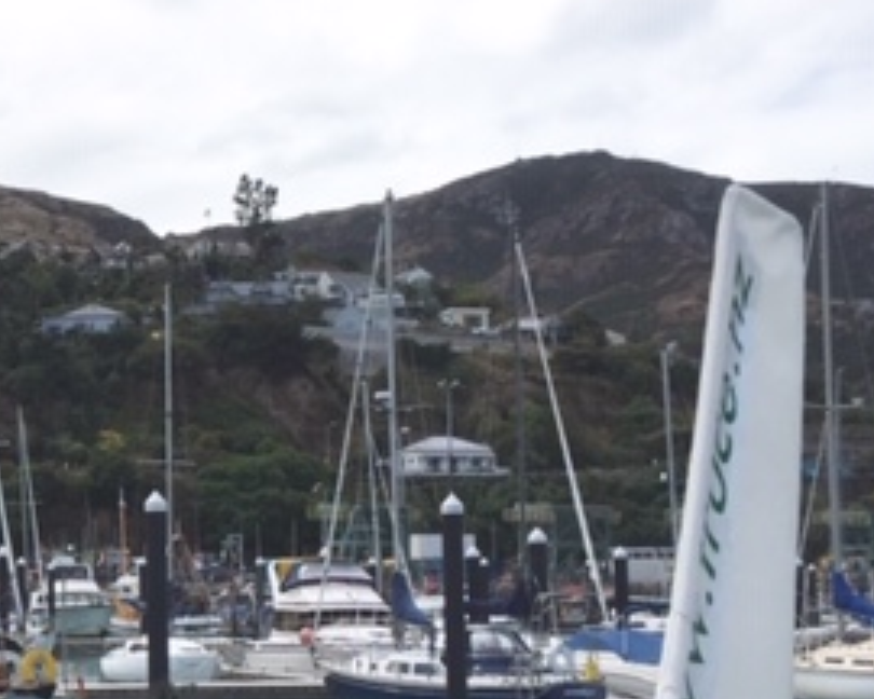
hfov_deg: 25.9
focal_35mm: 67
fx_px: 1733
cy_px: 450
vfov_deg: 22.7
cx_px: -113
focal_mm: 4.15
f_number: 2.2
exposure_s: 1/3300
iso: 32
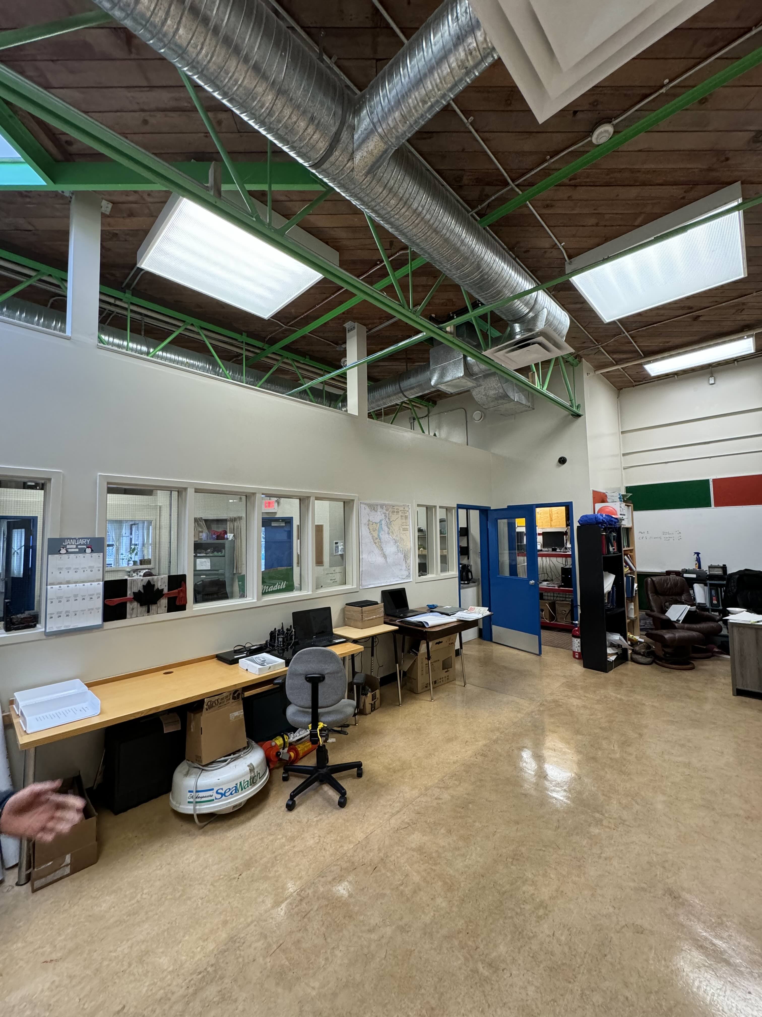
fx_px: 411
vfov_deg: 102.1
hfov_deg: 85.7
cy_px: 508
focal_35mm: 14
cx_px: 381
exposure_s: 1/120
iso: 320
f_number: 2.2
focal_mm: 2.22
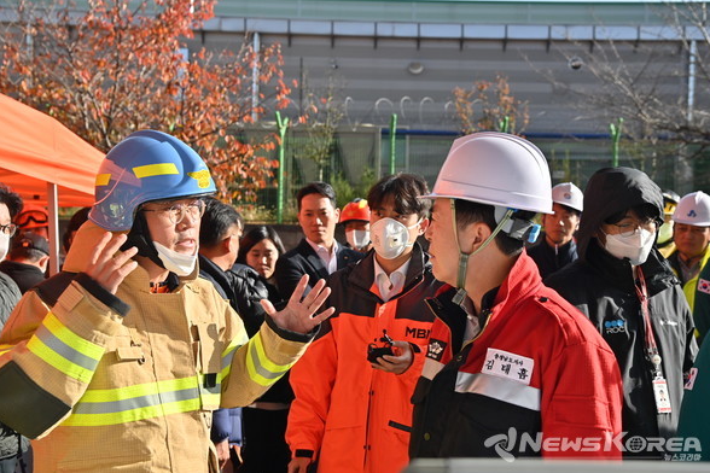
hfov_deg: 38.9
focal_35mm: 51
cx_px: 357
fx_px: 1006
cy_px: 239
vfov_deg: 26.5
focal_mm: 50
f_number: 6.3
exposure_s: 1/320
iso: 100
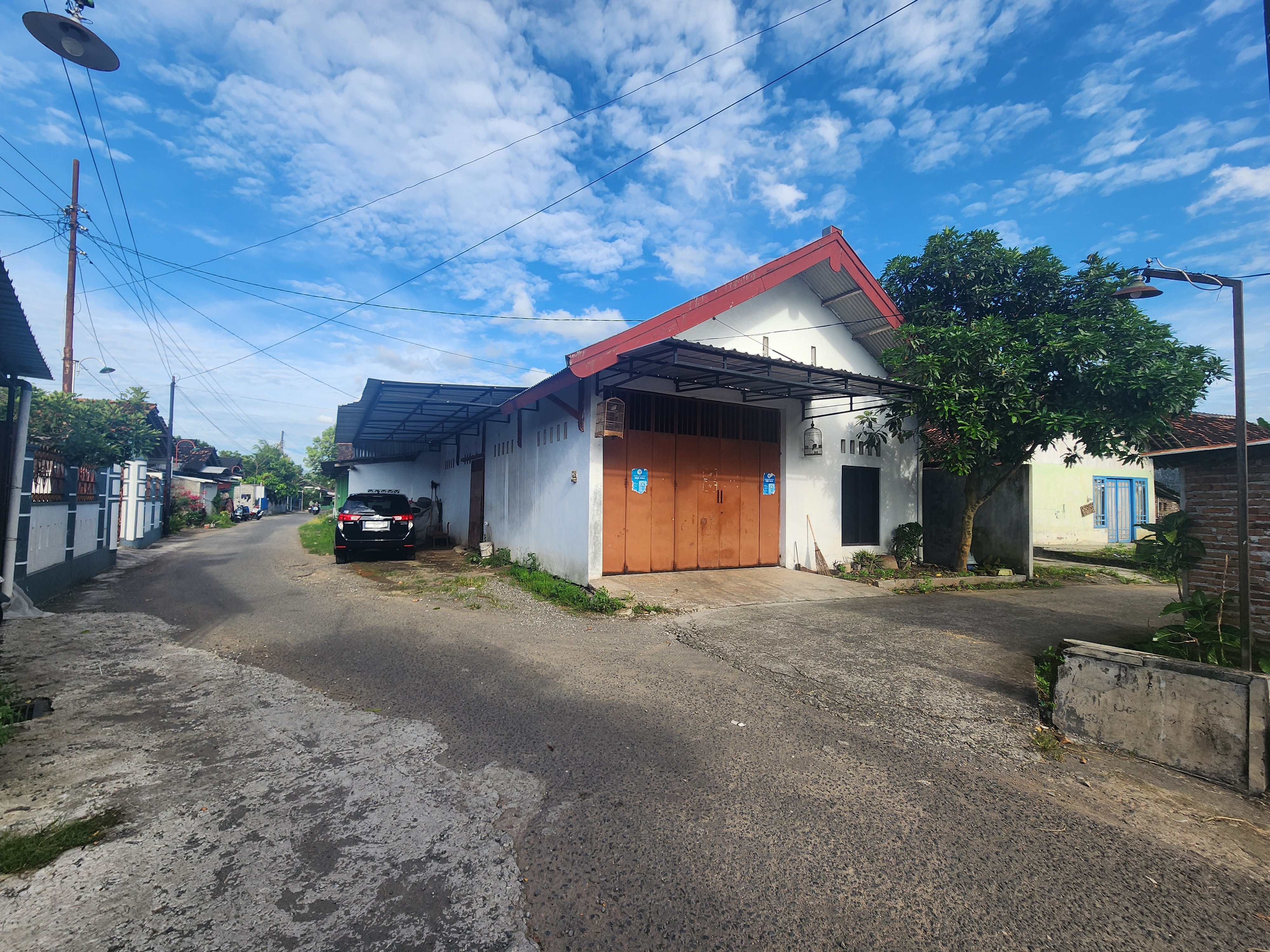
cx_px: 635
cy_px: 476
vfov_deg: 89.9
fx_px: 477
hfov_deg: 106.2
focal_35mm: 13
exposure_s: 1/1132
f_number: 2.2
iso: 50
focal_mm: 2.2
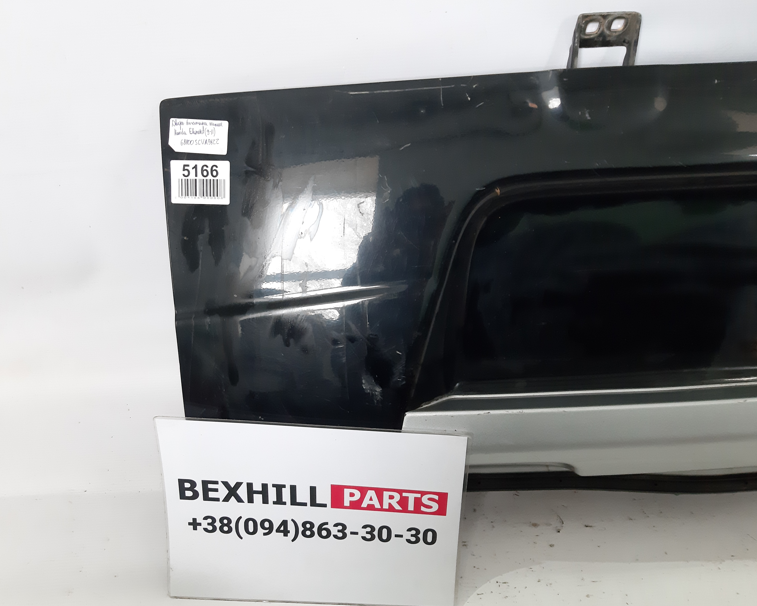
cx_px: 350
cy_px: 302
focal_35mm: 29
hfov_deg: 60.4
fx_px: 650
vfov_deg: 50.0
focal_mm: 3.93
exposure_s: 1/50
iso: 250
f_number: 1.7
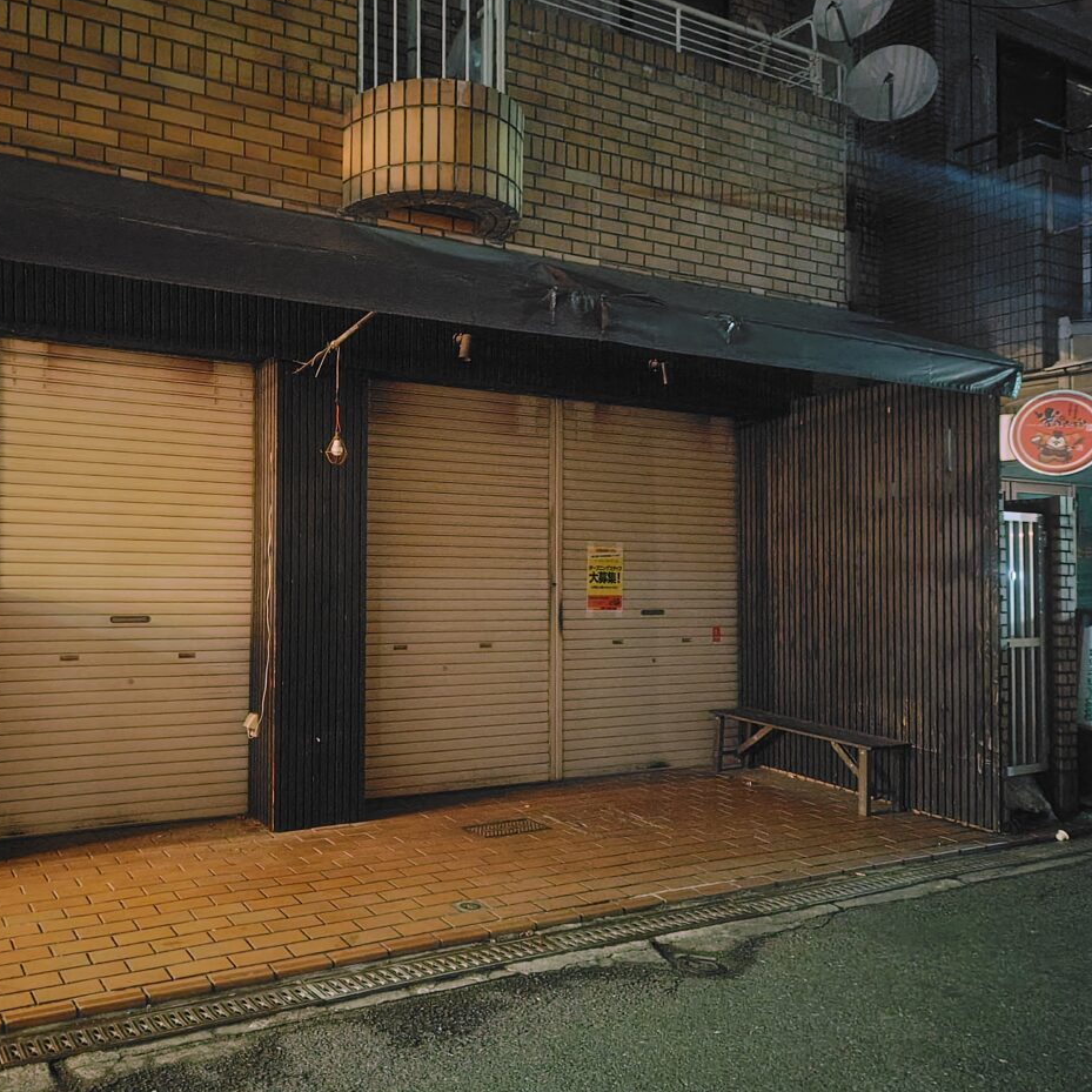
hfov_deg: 56.3
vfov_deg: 57.3
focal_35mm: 28
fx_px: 999
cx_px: 377
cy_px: 537
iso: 6400
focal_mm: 5.6
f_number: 1.9
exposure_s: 1/11.3
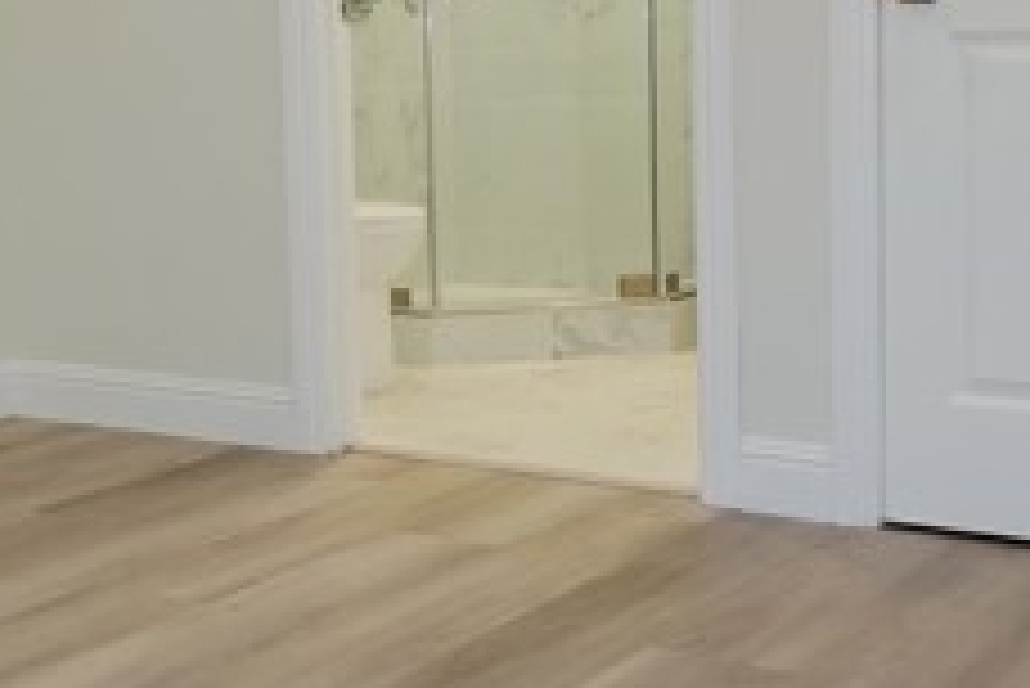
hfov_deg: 29.2
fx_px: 1918
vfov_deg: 20.3
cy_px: 223
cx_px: 166
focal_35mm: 67
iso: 100
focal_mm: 9
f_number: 2.8
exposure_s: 1/30
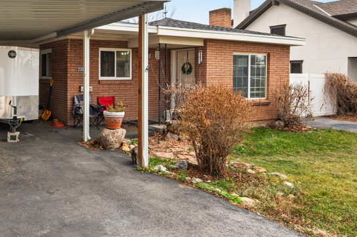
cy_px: 75
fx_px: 307
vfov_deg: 41.7
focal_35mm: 31
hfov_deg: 56.3
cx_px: 75
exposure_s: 1/160
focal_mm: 16.5
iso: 500
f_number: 7.1
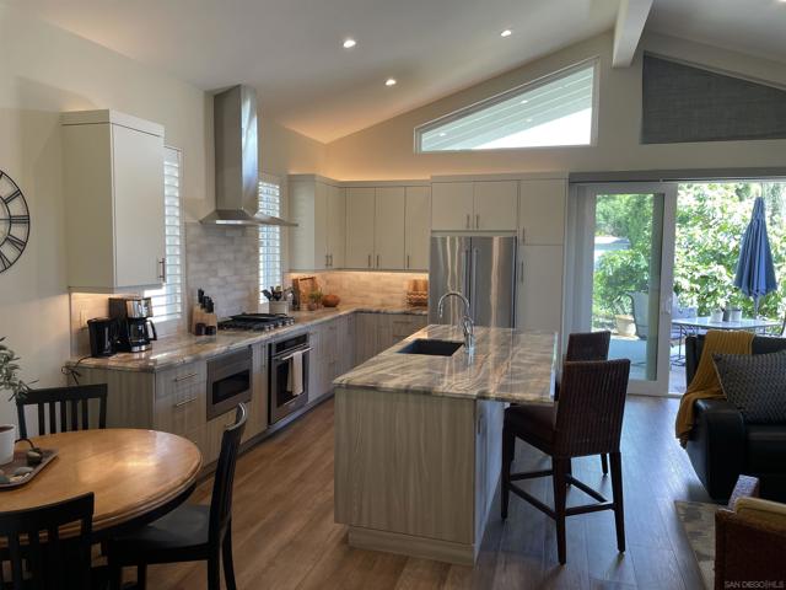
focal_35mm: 26
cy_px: 295
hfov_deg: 67.3
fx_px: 590
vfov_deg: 53.1
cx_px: 393
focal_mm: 4.2
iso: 100
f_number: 1.6
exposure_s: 1/120
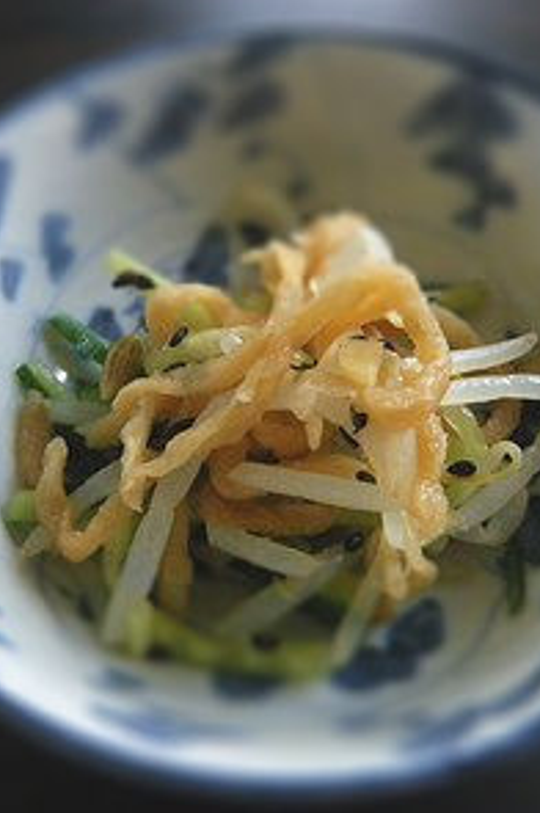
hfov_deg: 28.0
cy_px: 402
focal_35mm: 48
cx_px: 220
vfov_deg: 41.2
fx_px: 1082
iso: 800
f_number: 3.8
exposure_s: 1/50
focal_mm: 6.1
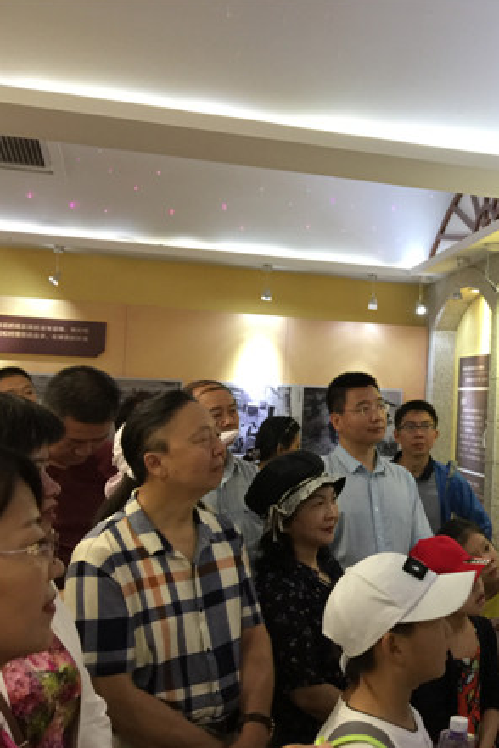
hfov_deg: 30.7
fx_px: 852
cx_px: 480
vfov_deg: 47.4
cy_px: 377
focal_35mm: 41
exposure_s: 1/10
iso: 100
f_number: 2.2
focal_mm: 4.15
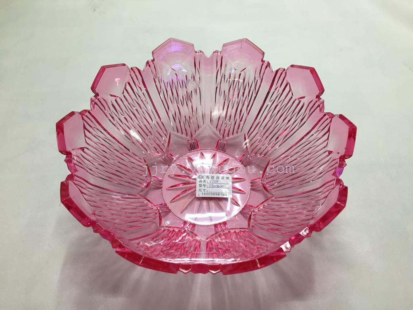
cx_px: 206
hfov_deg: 61.7
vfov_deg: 48.2
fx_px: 346
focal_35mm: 29
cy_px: 155
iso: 100
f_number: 2.2
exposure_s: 1/33
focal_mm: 4.15
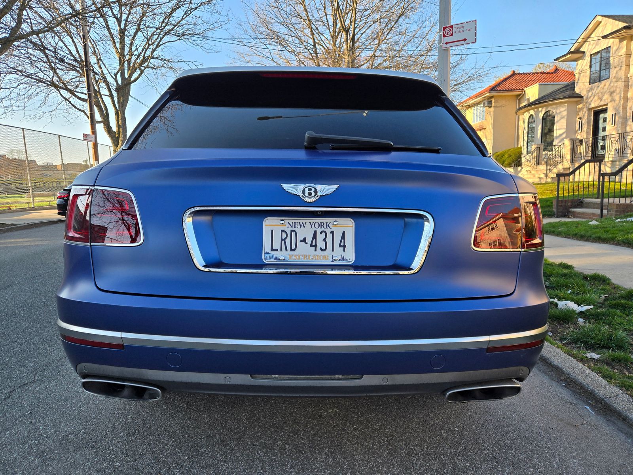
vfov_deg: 58.9
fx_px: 421
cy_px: 238
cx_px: 316
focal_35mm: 23
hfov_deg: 73.9
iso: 80
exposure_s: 1/1437
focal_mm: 5.4
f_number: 1.8
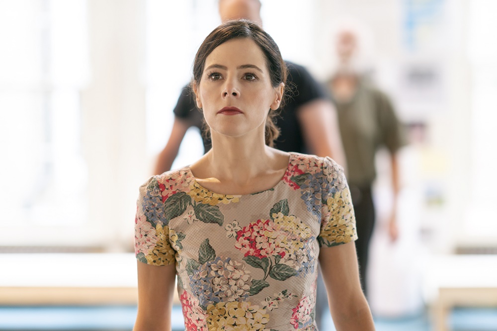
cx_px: 248
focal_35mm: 85
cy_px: 166
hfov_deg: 23.9
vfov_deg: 16.1
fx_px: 1173
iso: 500
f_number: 1.4
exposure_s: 1/125
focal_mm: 85
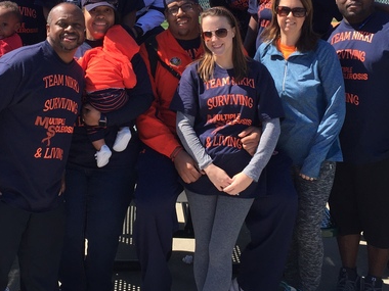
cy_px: 53
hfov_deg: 34.7
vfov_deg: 26.0
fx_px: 618
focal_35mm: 55
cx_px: 137
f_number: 2.2
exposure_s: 1/1364
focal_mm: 4.15
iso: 32
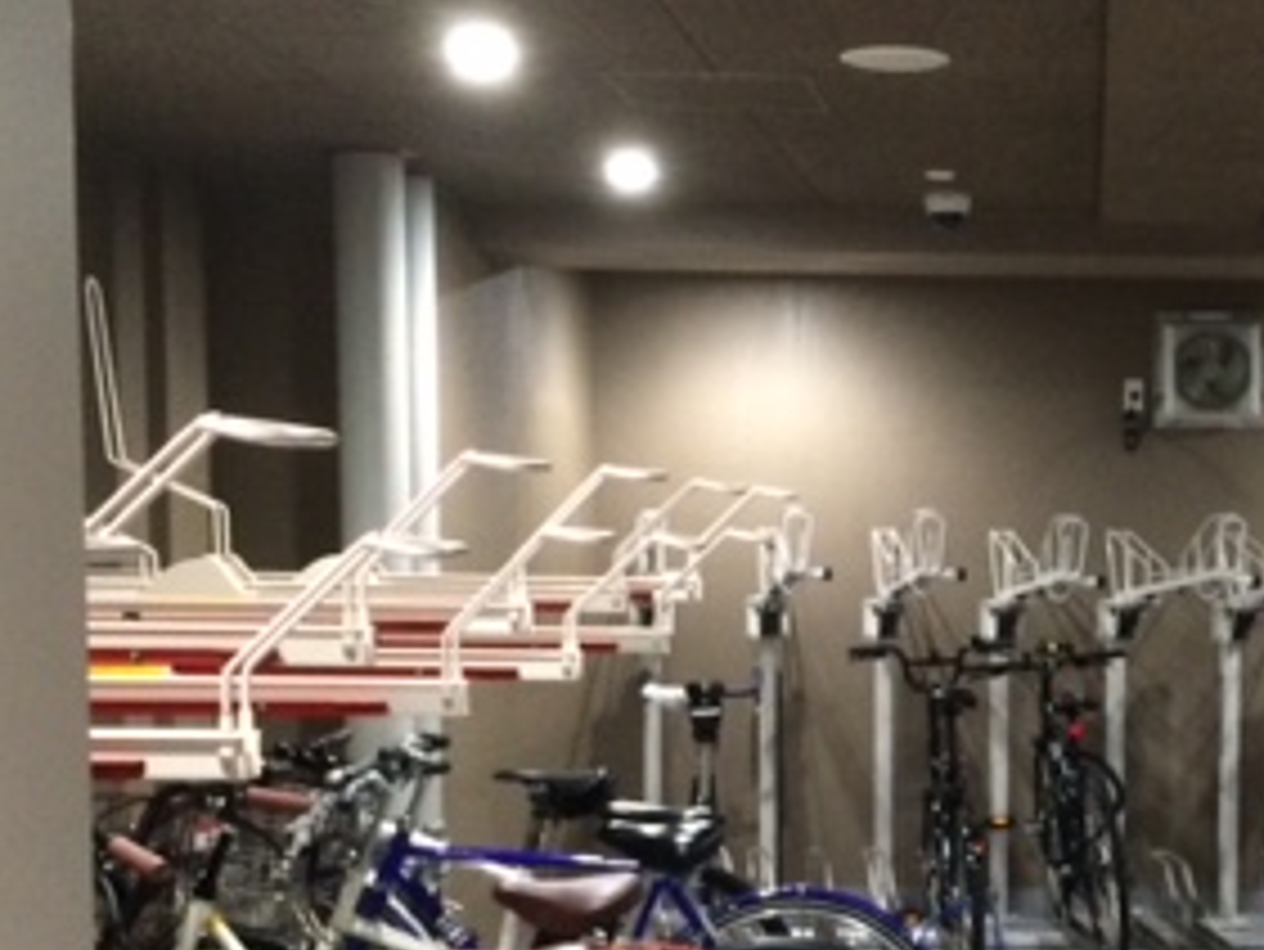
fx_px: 2411
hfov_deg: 28.4
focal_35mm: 66
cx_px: 1111
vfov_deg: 22.0
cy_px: 738
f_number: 2.2
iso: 320
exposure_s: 1/17
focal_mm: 4.15
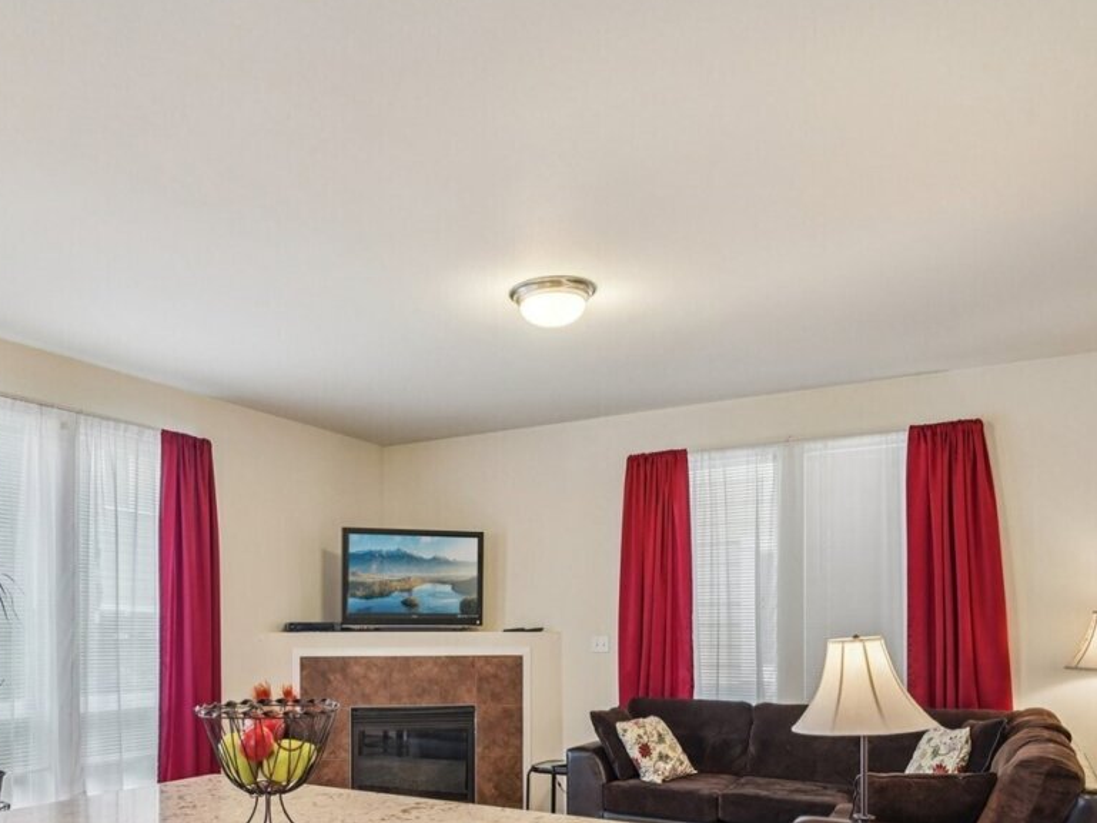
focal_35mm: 28
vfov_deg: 47.3
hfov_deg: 61.8
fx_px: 887
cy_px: 645
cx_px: 361
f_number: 8
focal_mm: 16
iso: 1600
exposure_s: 1/30
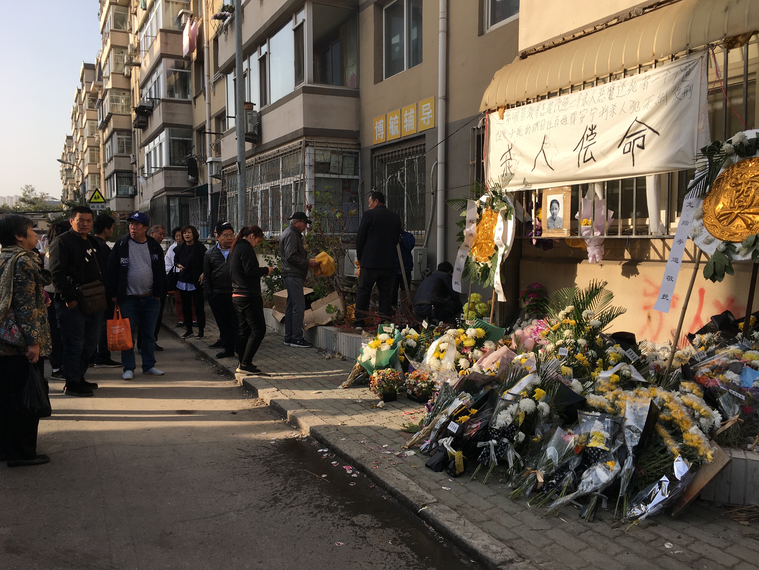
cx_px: 380
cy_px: 285
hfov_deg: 61.7
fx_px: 636
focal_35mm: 29
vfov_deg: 48.2
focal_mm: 4.15
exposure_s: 1/785
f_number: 2.2
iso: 25
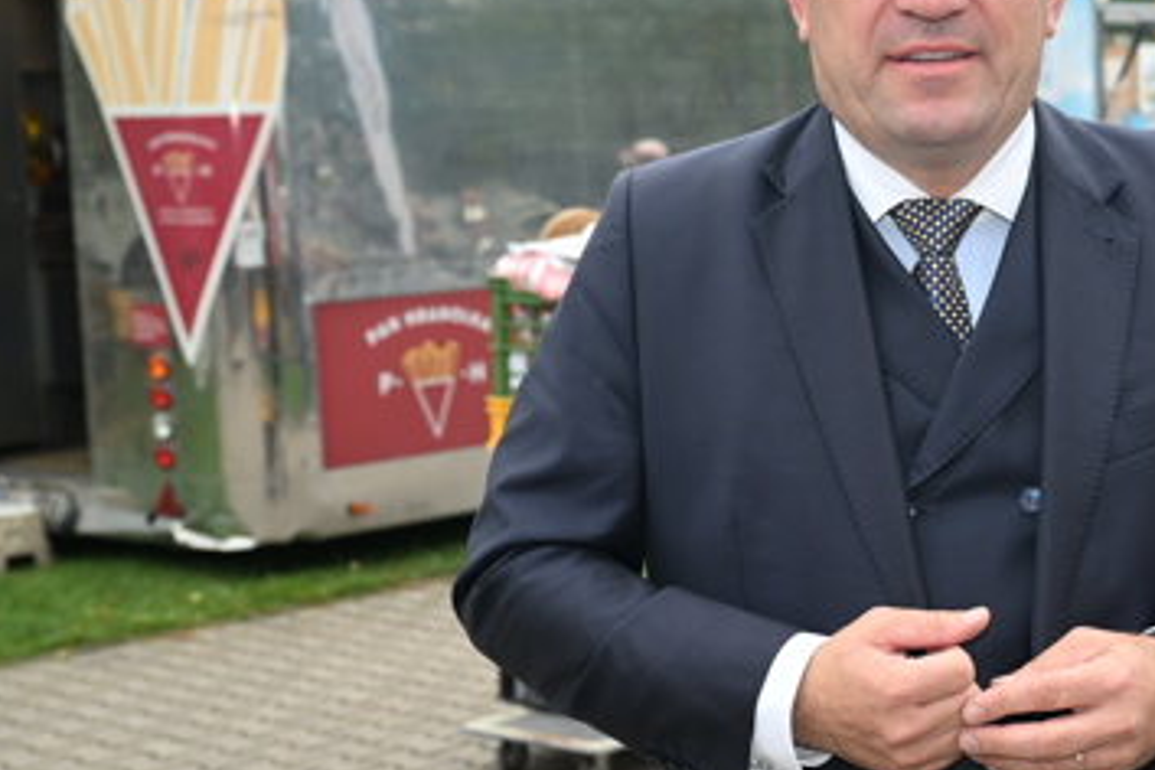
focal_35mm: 74
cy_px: 440
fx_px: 2374
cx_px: 956
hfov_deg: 26.7
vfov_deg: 18.4
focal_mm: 38
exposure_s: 1/250
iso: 400
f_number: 5
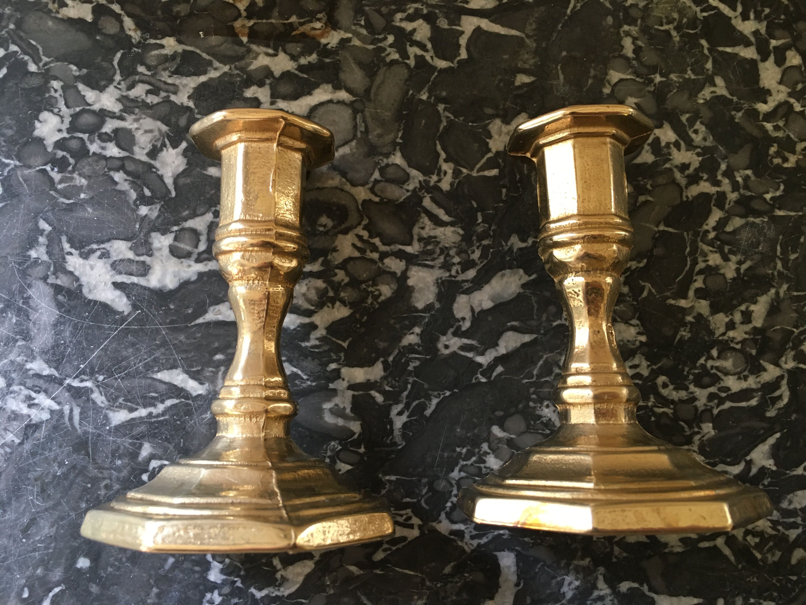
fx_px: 675
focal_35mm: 29
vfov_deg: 48.2
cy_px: 302
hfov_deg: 61.7
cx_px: 403
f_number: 2.2
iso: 160
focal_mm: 4.15
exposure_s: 1/33
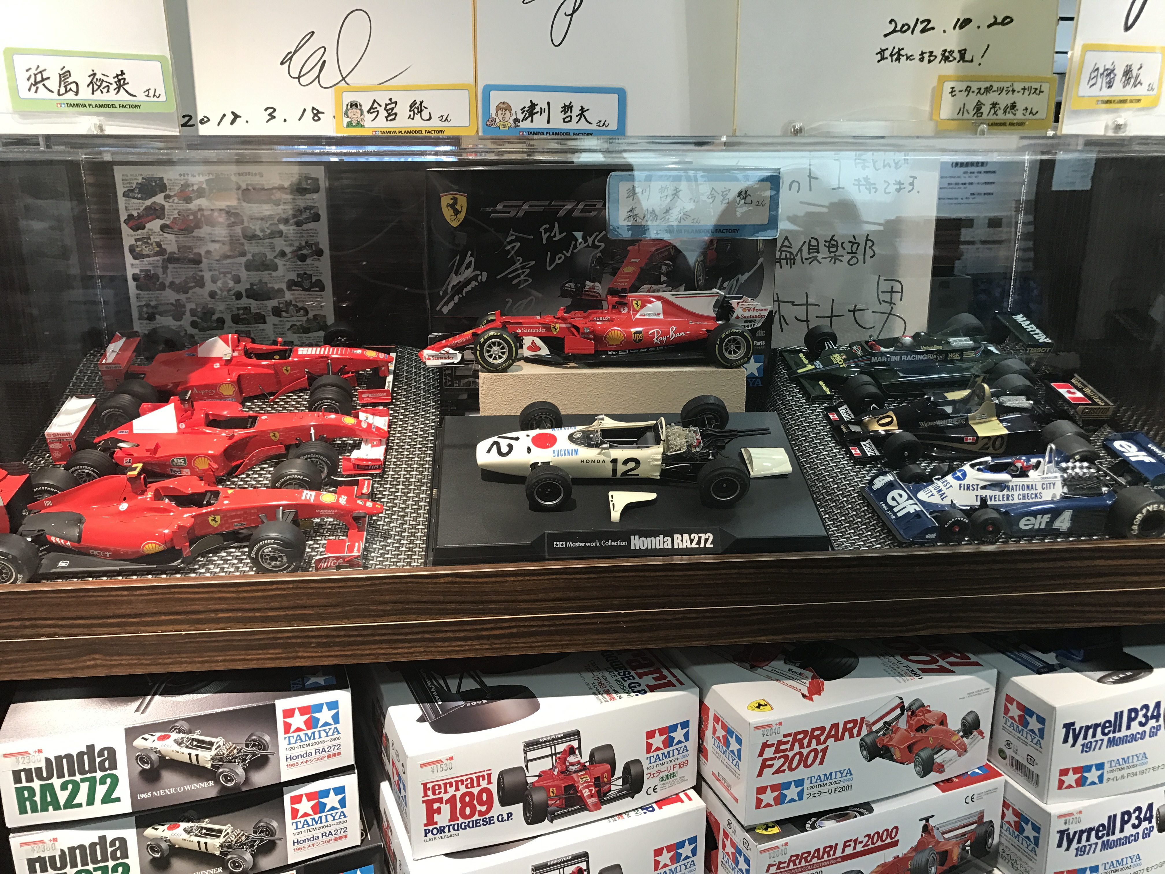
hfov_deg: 63.4
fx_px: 942
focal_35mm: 28
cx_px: 582
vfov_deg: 49.7
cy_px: 437
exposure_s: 1/33
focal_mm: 3.99
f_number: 1.8
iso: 40
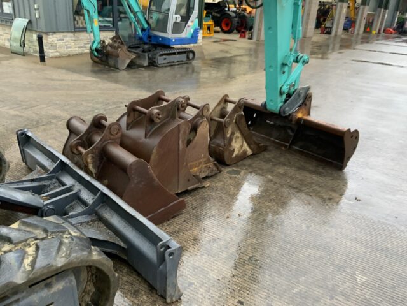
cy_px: 153
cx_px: 204
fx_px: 341
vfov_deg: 48.2
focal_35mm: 29
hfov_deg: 61.7
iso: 80
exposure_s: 1/60
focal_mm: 3
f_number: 1.8
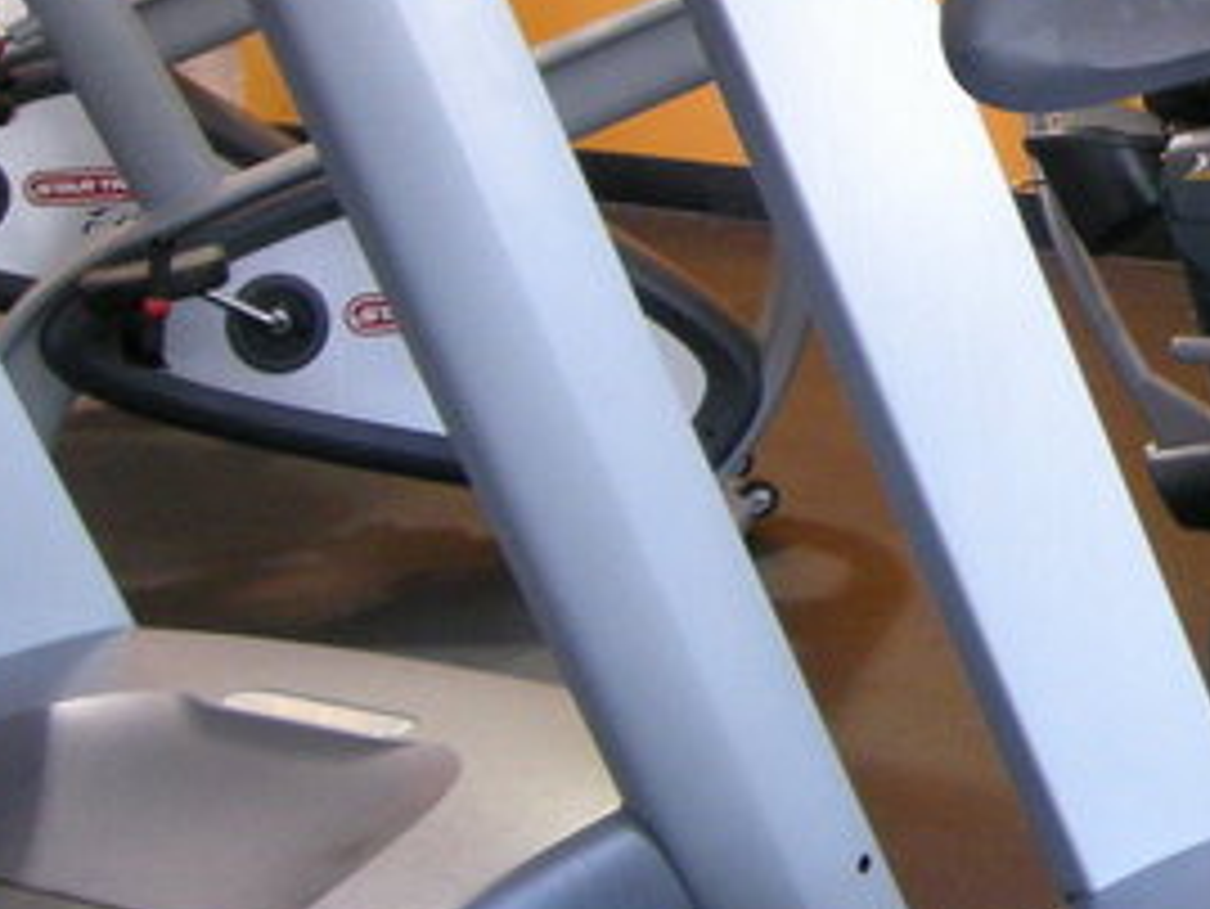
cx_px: 1970
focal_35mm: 130
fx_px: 4546
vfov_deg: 11.3
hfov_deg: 13.9
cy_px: 36
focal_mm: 7.5
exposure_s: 1/4
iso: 200
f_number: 5.4
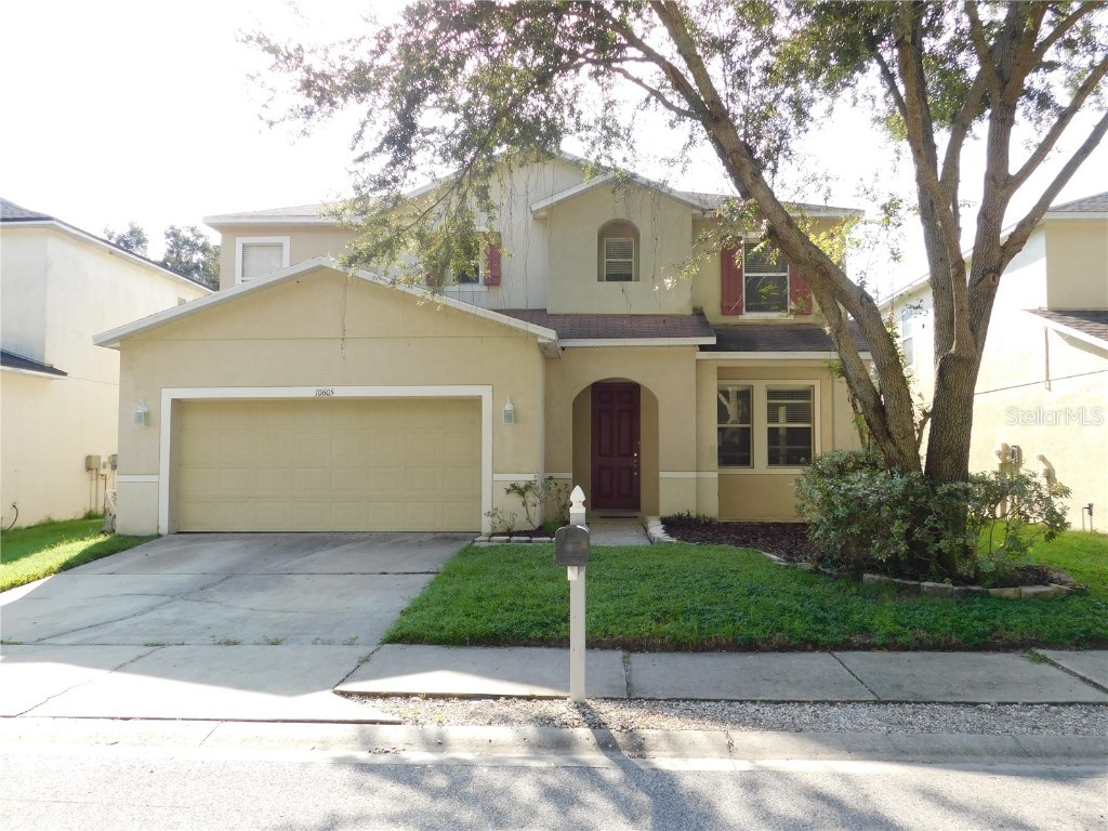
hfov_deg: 60.0
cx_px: 554
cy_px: 416
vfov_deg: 46.8
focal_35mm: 30
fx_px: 960
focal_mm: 5.3
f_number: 3.2
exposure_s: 1/320
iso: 125
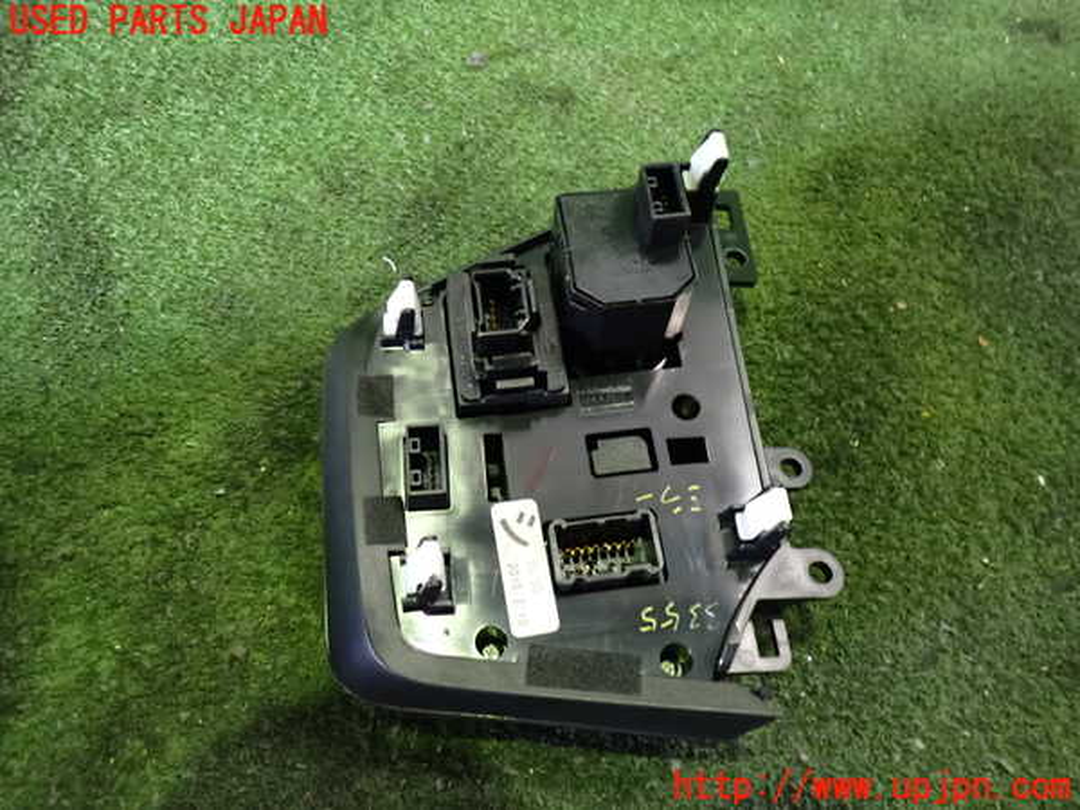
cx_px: 540
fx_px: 936
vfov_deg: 46.8
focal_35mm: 30
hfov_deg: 60.0
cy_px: 405
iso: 1250
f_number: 2.3
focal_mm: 5.4
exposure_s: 1/60
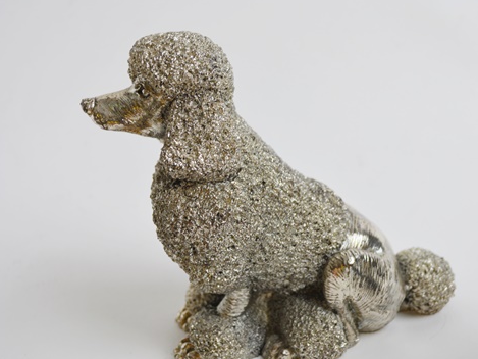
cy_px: 174
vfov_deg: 24.8
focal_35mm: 59
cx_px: 278
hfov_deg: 32.6
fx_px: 815
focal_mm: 32
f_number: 5.6
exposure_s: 1/125
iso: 250
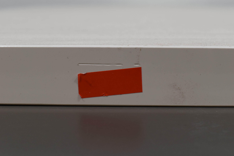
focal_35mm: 46
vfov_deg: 28.9
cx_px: 117
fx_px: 302
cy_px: 78
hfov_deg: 42.3
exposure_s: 1/60
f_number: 8
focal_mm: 31
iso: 400
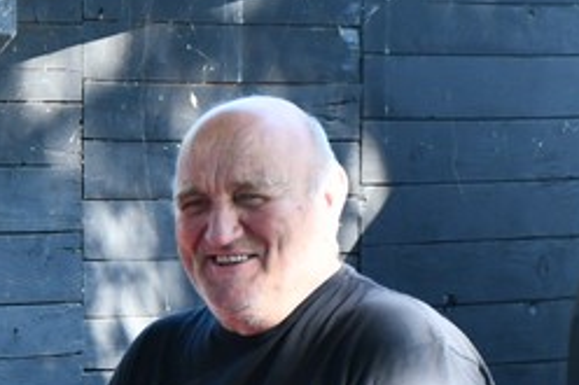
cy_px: 692
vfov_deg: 4.4
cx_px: -514
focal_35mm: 310
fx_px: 4982
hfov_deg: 6.5
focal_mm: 50
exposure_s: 1/160
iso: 800
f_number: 4.8
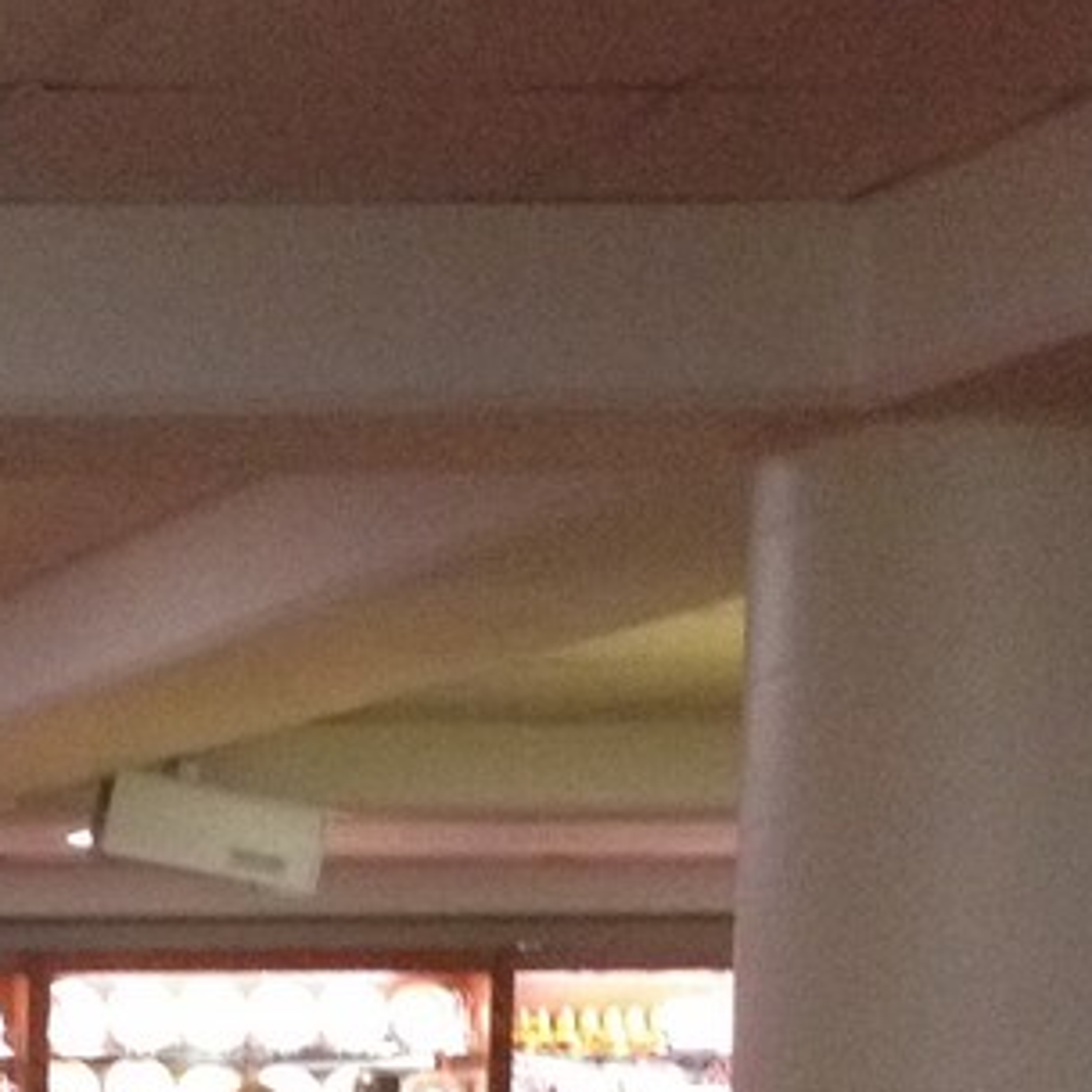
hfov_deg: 10.1
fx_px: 5818
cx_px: -905
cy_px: 1606
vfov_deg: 10.4
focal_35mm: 163
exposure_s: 1/20
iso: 320
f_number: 2.4
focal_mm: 4.28
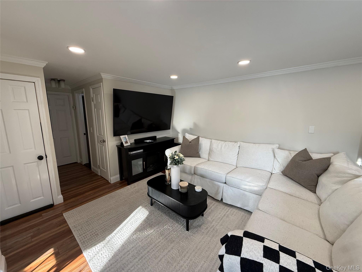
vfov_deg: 85.7
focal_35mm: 14
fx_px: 146
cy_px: 136
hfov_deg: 102.1
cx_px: 181
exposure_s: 1/120
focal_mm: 2.22
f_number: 2.2
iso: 125
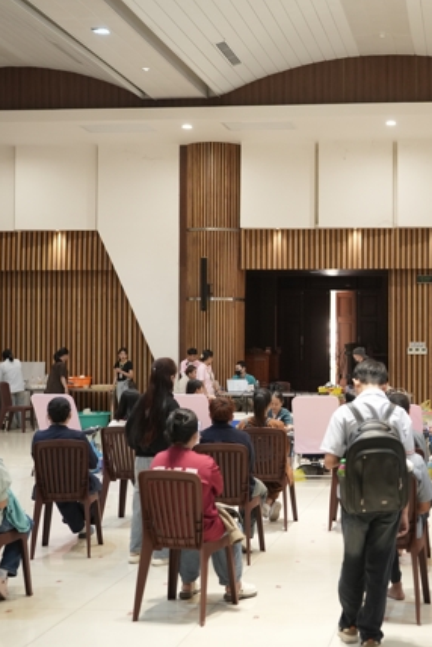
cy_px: 325
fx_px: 954
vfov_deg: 37.5
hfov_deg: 24.8
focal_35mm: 53
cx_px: 388
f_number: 2.5
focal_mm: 35
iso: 2000
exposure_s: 1/200
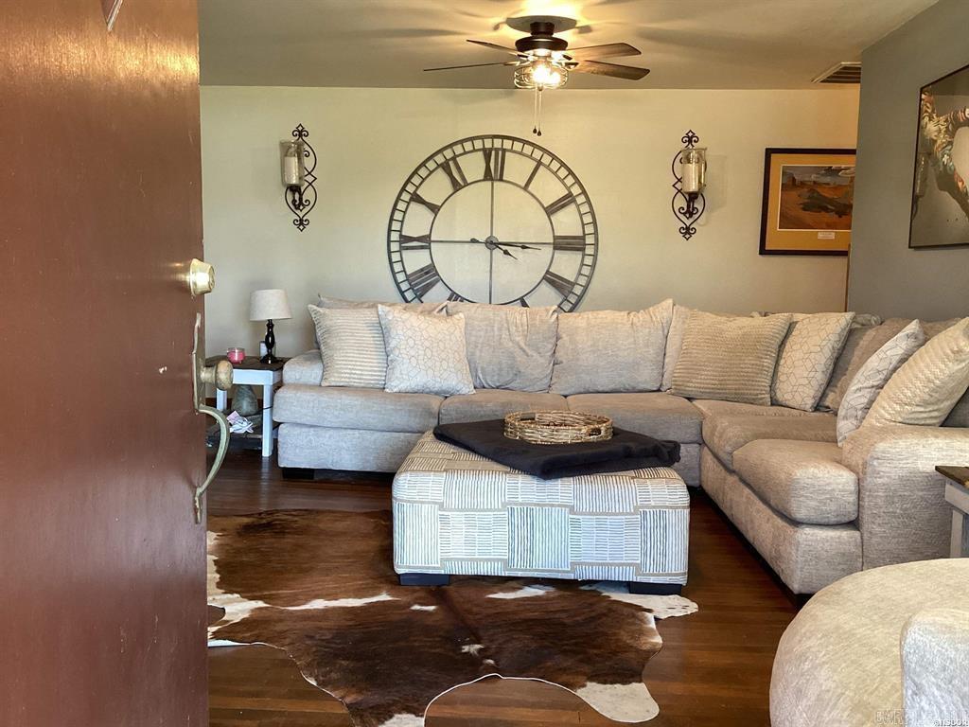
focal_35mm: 31
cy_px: 364
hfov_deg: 58.4
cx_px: 484
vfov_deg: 45.4
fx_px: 868
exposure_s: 1/50
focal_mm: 3.3
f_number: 2.4
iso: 200
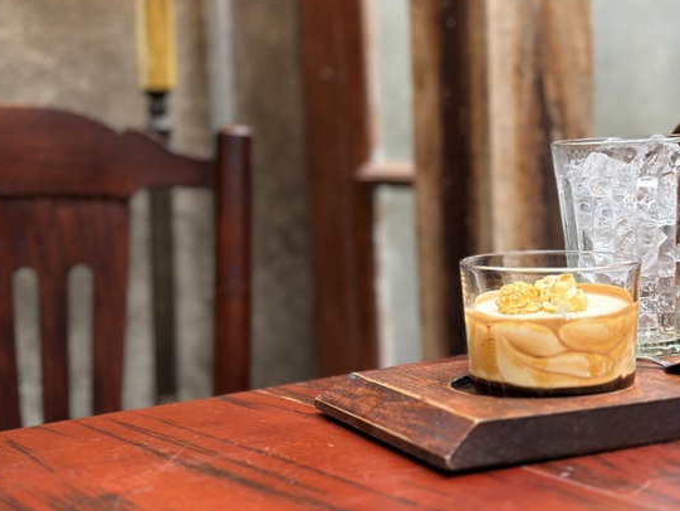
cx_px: 486
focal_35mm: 71
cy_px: 170
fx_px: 1395
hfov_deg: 27.1
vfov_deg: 20.7
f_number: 1.78
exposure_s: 1/50
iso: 160
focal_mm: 6.86
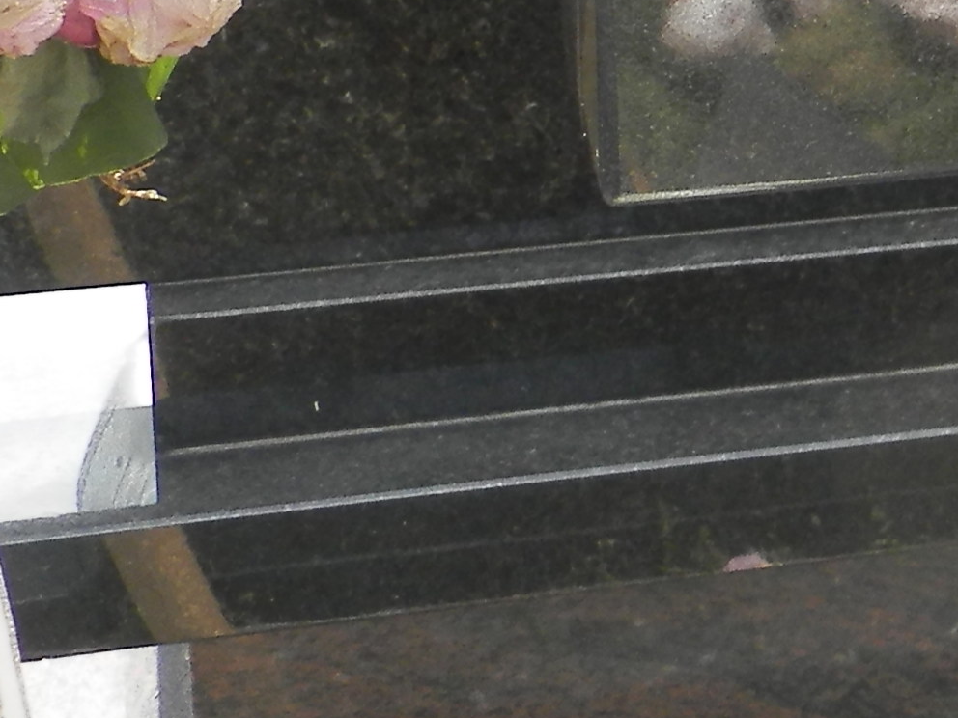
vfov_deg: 9.2
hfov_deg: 11.0
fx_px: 4373
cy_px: -319
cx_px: 2109
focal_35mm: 158
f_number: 3.3
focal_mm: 6.1
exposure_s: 1/200
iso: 80
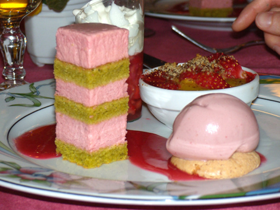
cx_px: 140
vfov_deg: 13.4
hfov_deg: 17.7
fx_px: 898
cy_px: 105
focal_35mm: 111
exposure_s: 1/60
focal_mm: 19.7
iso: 200
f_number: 4.2
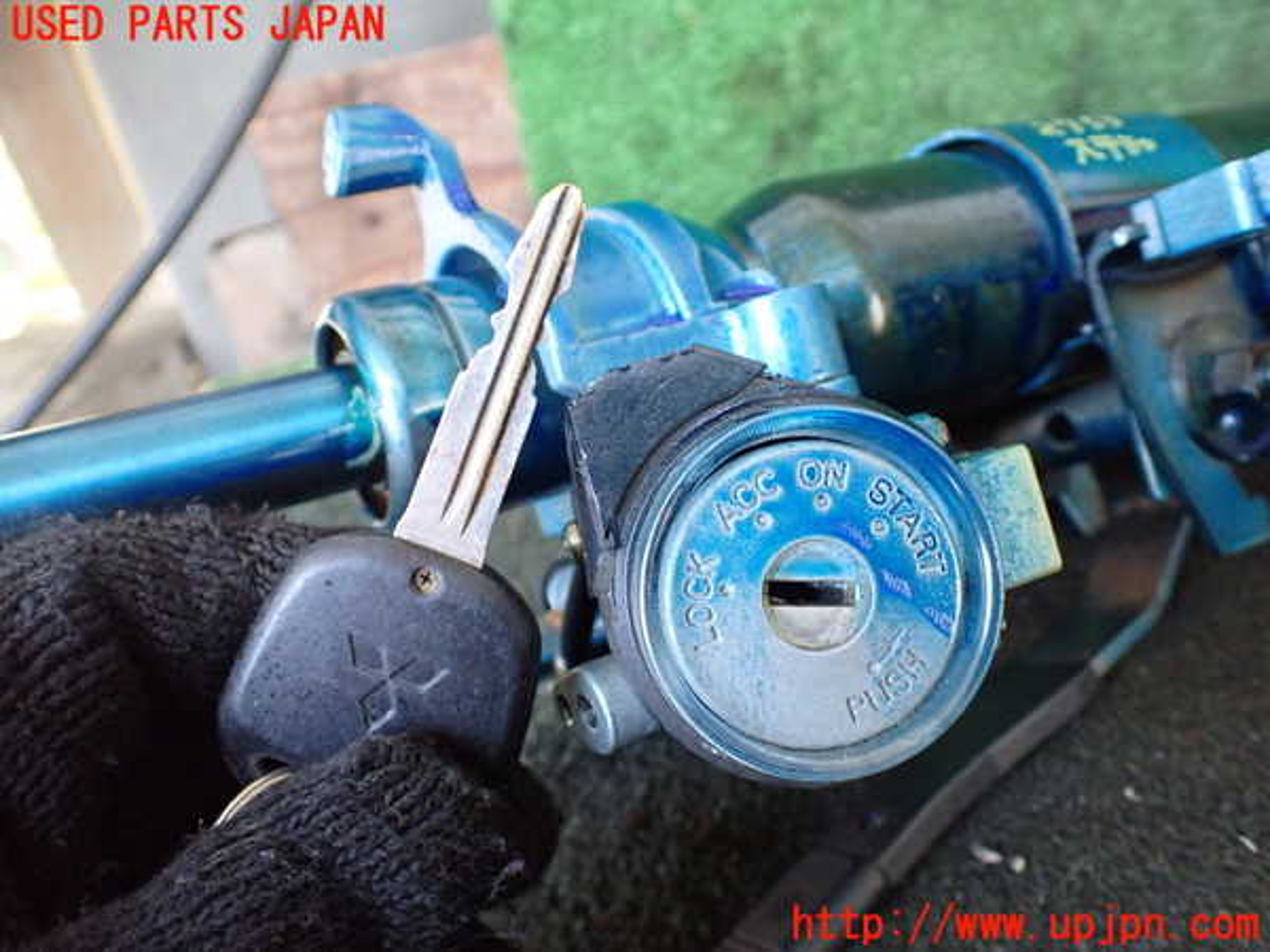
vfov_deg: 46.8
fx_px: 1101
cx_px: 635
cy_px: 476
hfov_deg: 60.0
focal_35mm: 30
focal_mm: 5.4
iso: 800
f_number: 2.3
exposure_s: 1/125
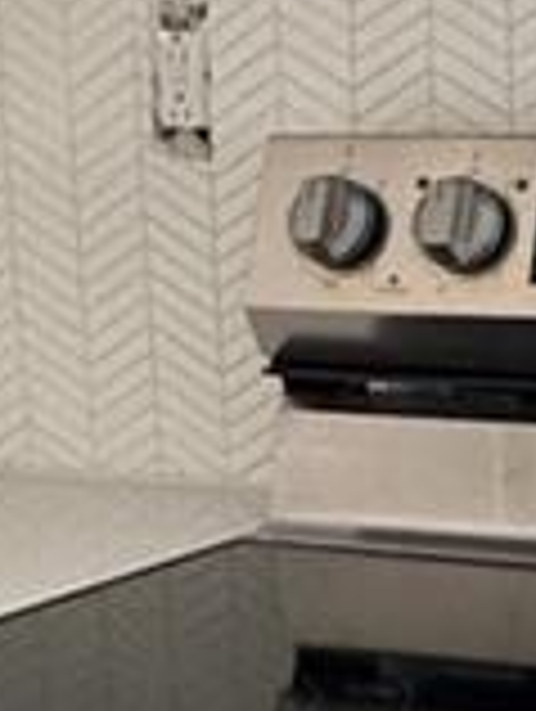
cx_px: 698
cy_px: 540
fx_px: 2183
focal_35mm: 106
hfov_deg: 13.5
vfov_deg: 18.4
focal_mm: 2.22
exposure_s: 1/60
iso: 500
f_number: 2.2
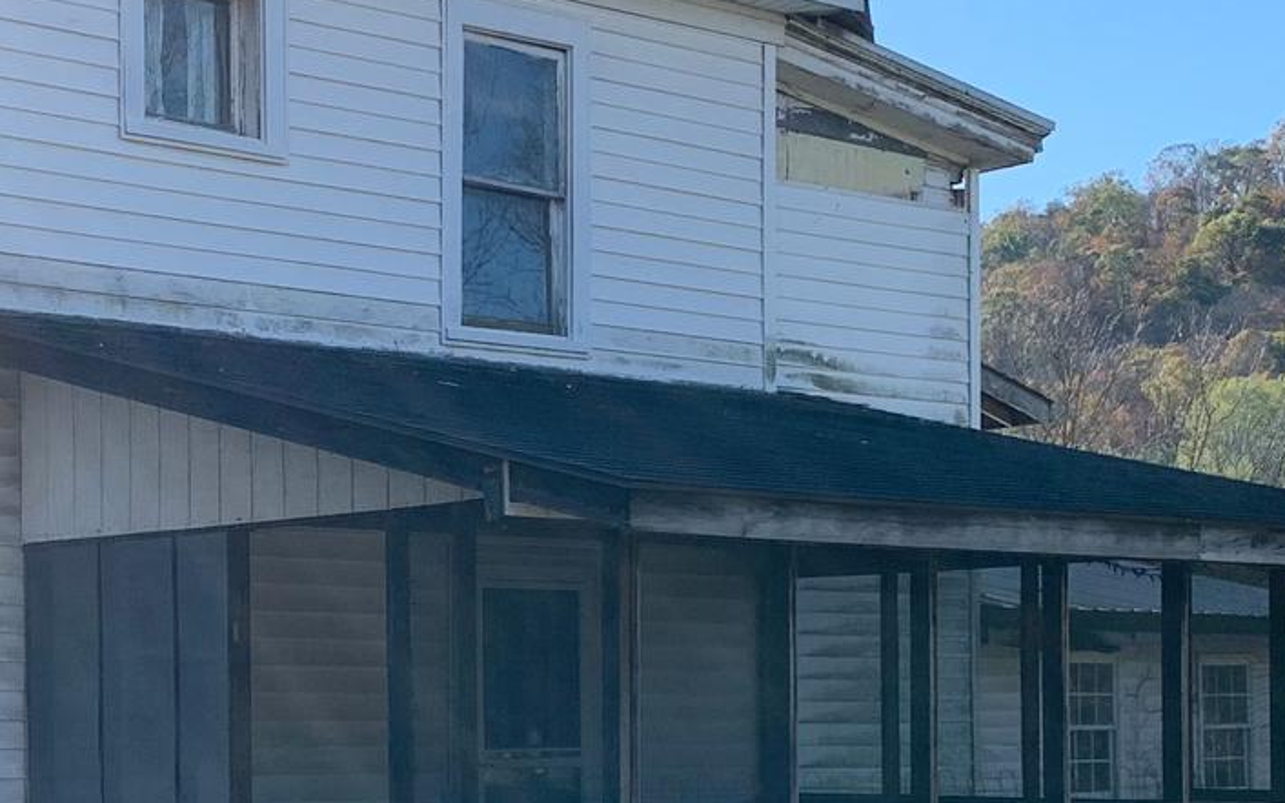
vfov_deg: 16.2
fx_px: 2801
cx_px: 319
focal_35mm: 80
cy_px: 663
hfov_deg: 25.5
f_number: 1.8
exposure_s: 1/1332
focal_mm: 4.25
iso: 25
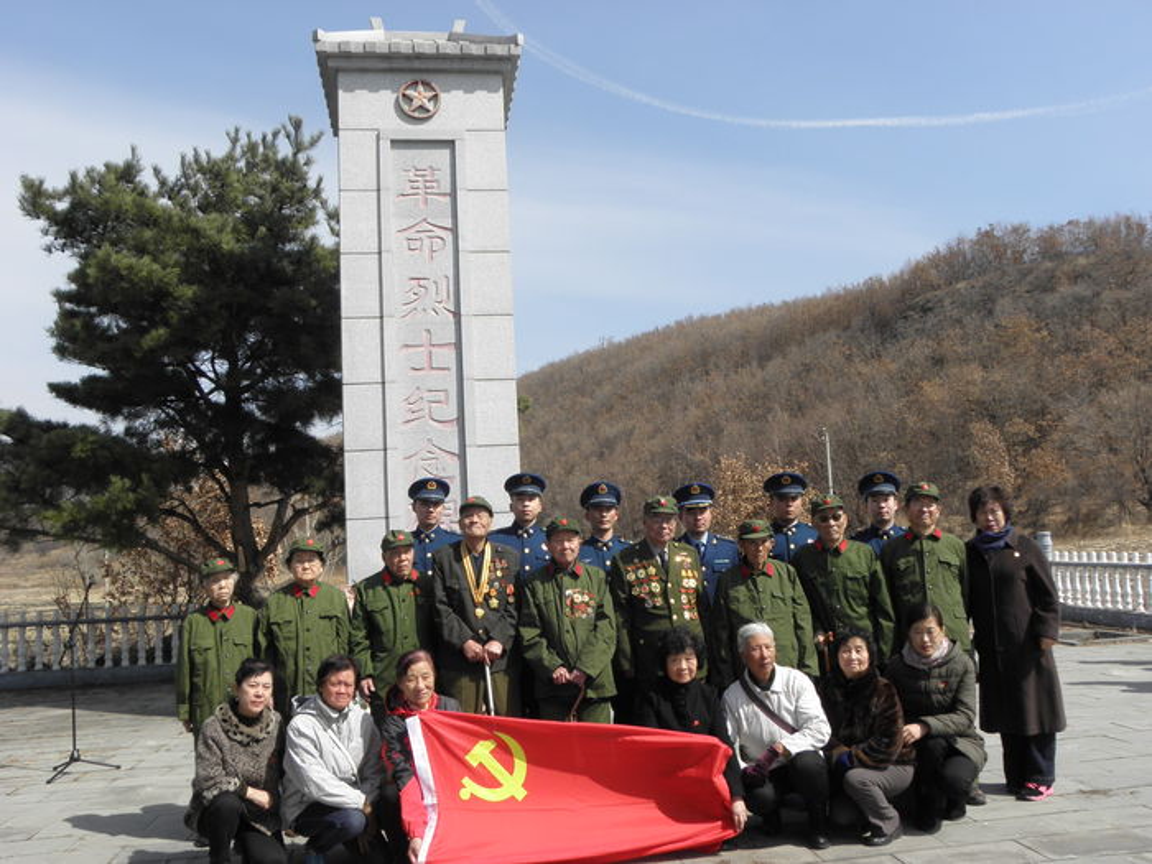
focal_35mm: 29
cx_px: 576
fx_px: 965
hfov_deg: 61.7
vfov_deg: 48.2
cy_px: 432
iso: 64
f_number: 5.6
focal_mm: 5.34
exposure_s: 1/200
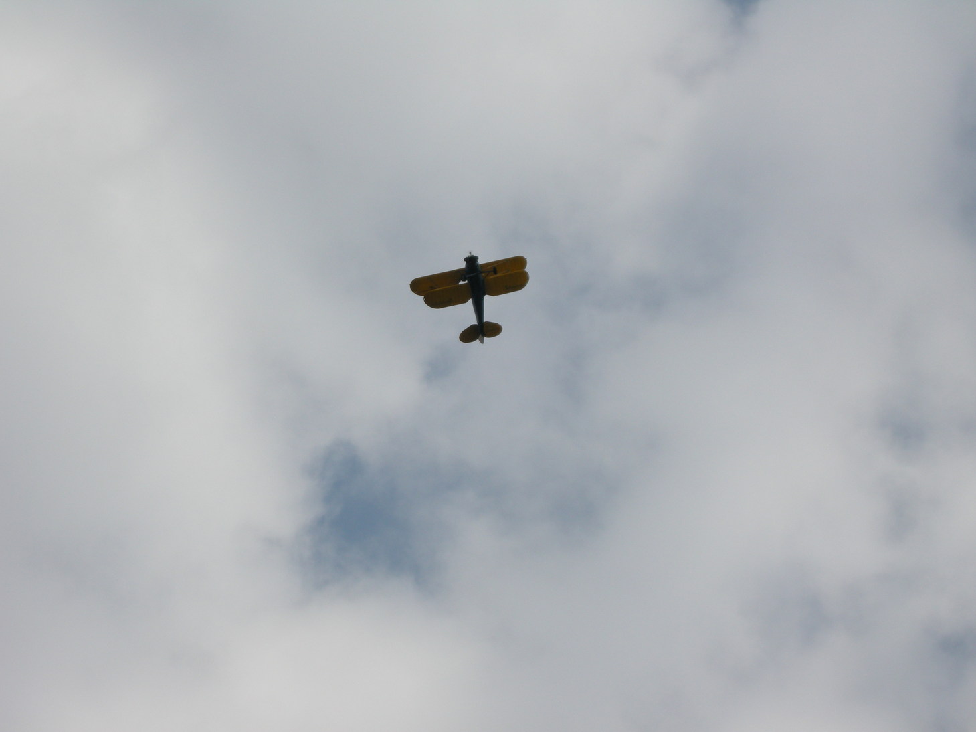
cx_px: 488
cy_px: 366
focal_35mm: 126
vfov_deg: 11.8
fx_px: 3552
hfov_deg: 15.6
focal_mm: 26.3
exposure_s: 1/686
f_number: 5.3
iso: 64
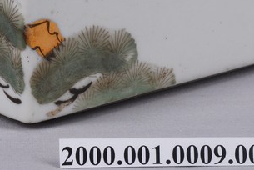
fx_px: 1335
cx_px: 69
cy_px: 6
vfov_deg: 7.3
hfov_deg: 10.9
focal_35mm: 189
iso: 100
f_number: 29
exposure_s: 1/60
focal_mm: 60
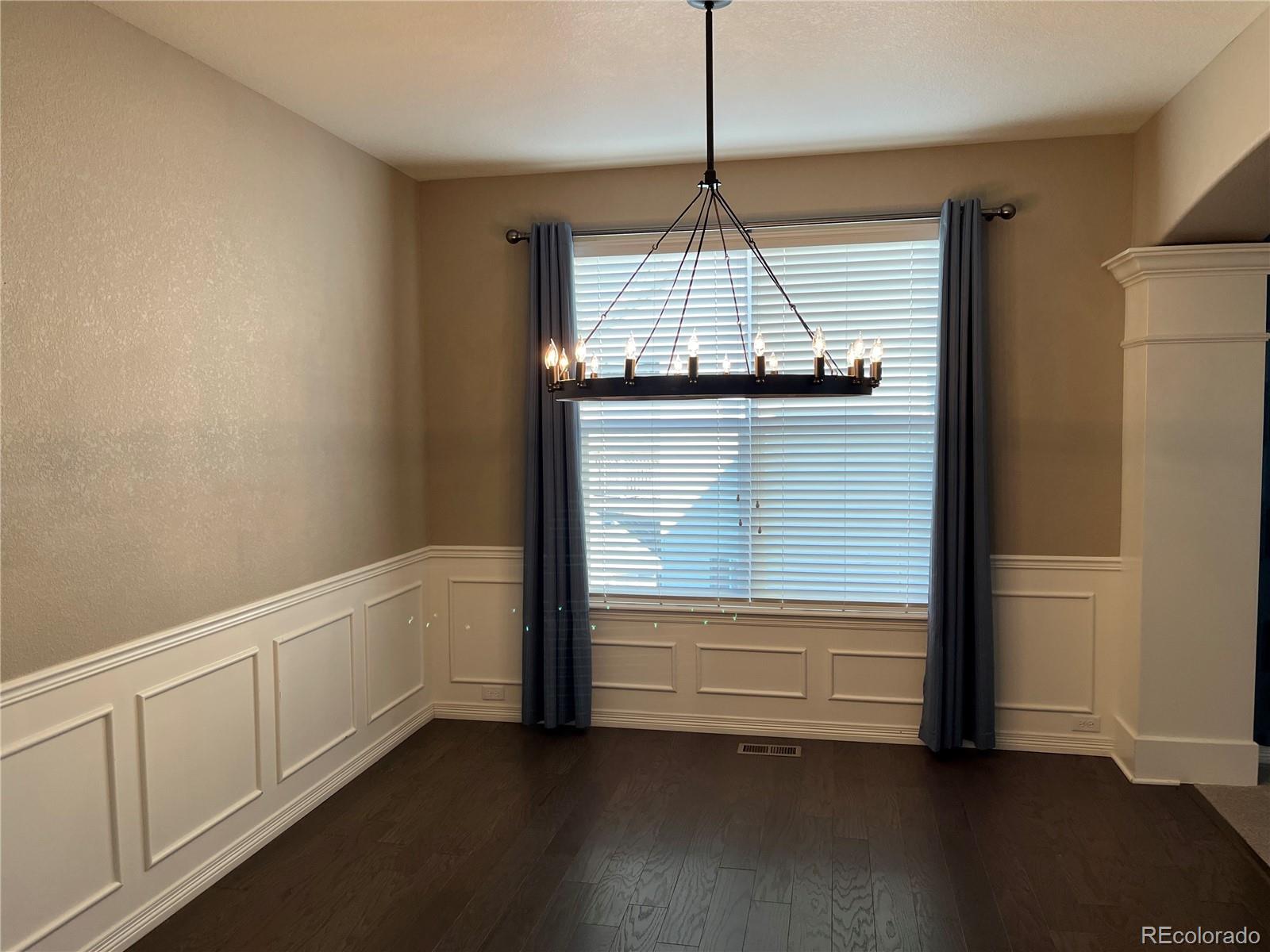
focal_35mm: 26
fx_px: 954
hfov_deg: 67.3
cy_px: 476
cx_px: 635
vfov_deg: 53.1
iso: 64
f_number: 1.6
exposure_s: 1/120
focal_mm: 5.1
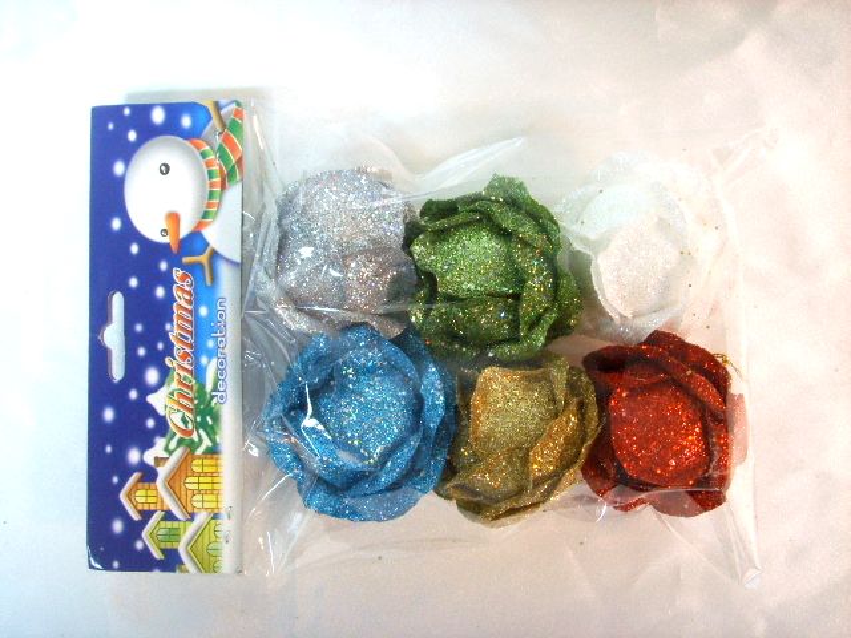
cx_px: 426
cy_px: 319
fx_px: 959
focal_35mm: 39
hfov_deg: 47.9
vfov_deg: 36.8
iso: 150
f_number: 3.5
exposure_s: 1/15
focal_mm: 6.6
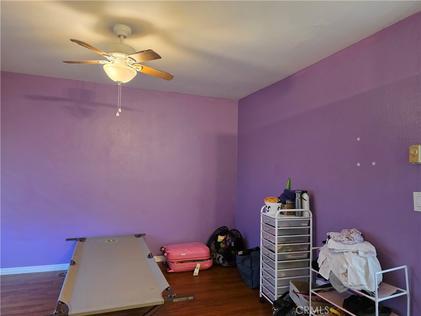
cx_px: 210
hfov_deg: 73.9
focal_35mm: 23
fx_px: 280
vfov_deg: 58.9
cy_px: 158
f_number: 1.7
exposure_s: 1/120
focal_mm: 6.3
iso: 800
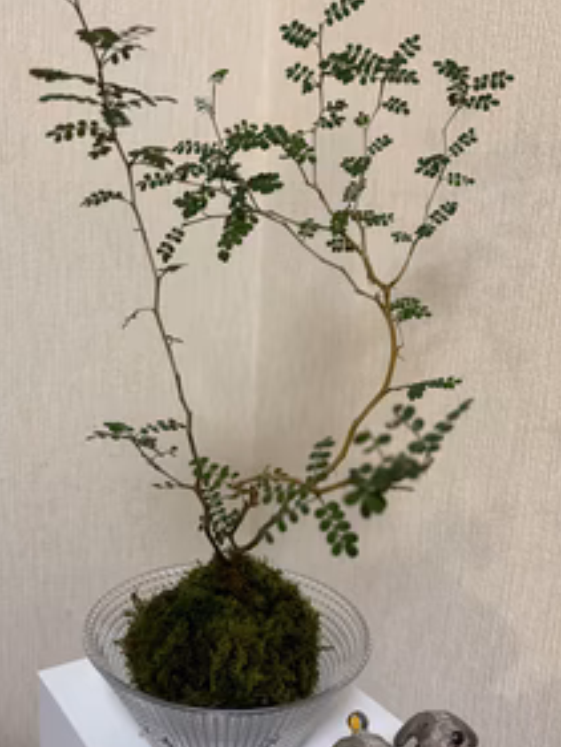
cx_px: 226
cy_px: 415
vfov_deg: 50.0
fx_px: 799
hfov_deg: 38.5
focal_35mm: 37
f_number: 1.6
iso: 160
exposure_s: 1/50
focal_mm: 5.96
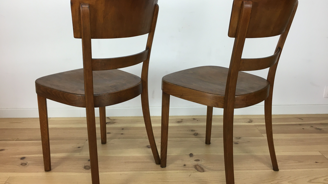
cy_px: 91
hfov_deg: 61.0
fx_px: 278
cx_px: 162
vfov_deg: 36.7
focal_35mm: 32
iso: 40
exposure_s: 1/33
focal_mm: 4.15
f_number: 2.2
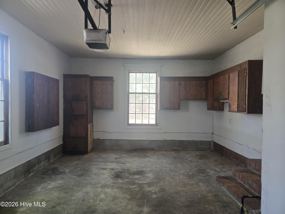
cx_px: 142
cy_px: 107
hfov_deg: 73.9
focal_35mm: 23
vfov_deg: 58.9
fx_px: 189
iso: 400
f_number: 1.8
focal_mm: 5.4
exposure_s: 1/120
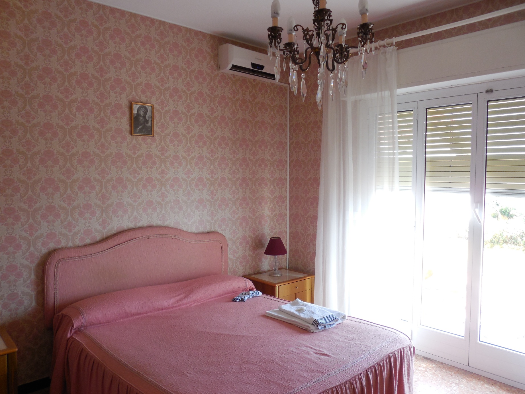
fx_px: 394
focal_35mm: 26
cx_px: 262
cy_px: 197
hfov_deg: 67.3
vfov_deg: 53.1
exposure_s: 1/30
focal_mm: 4.6
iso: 125
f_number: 3.5
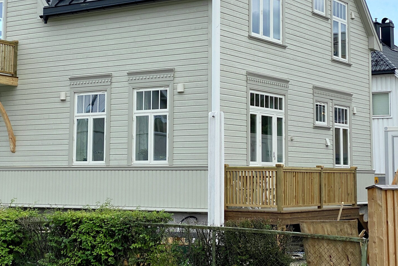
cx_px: 200
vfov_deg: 18.6
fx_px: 807
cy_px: 80
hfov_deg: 27.7
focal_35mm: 73
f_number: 2
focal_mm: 6
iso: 20
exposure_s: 1/436
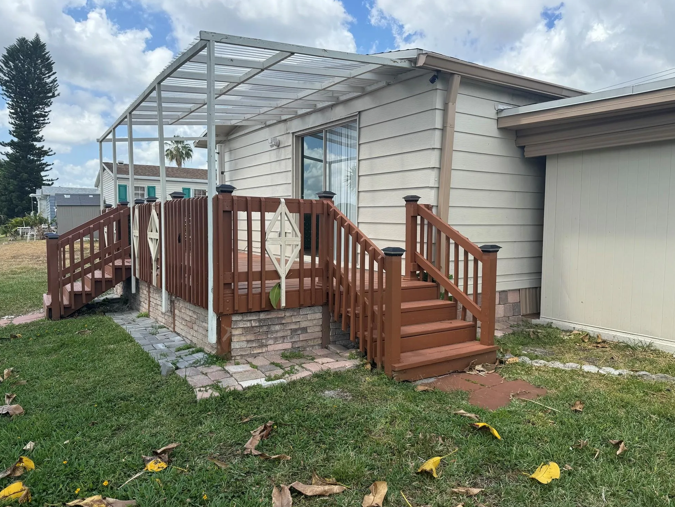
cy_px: 257
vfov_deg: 54.9
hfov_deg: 69.4
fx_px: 488
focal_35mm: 25
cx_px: 349
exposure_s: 1/2710
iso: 80
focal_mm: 6.76
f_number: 1.78
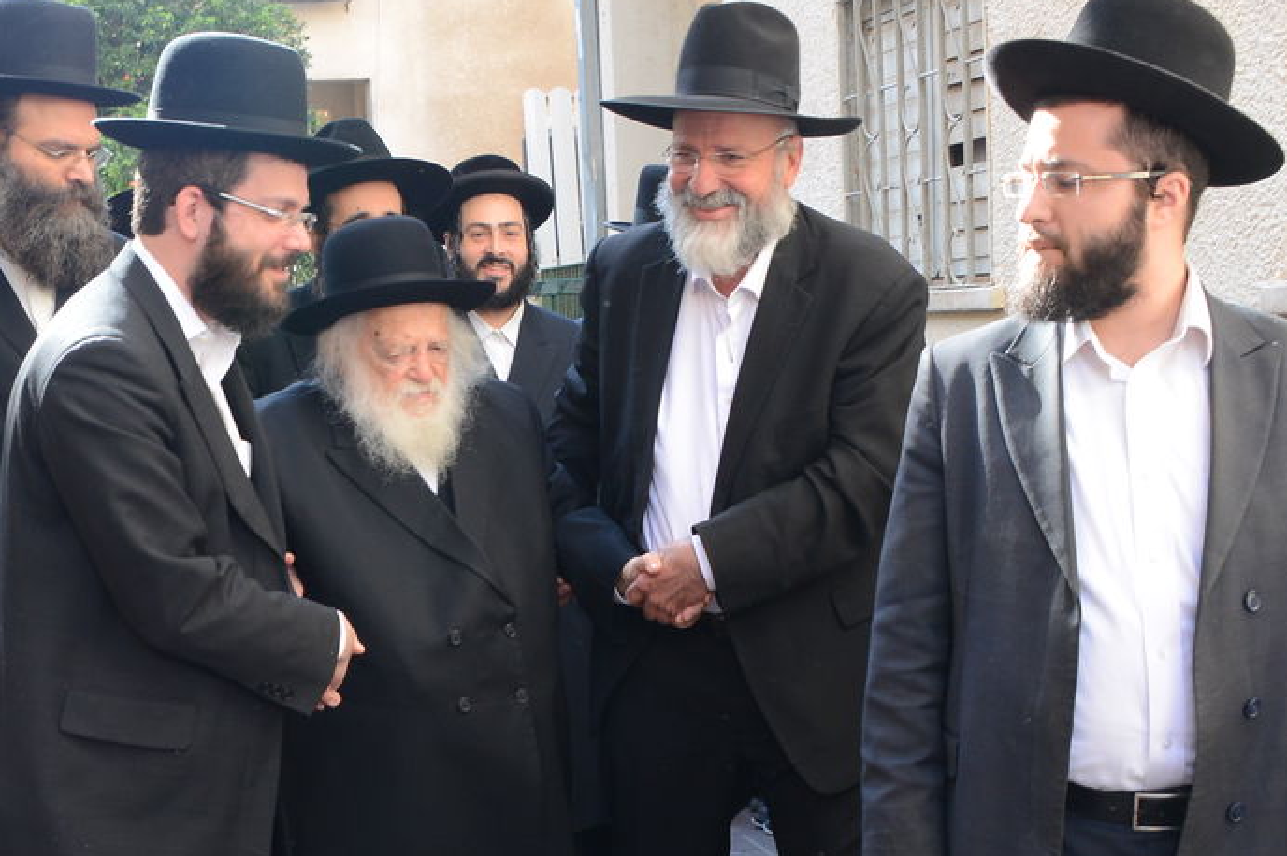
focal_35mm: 57
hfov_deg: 34.9
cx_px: 499
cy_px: 762
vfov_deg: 23.2
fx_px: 2037
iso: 800
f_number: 9
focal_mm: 28
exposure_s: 1/100
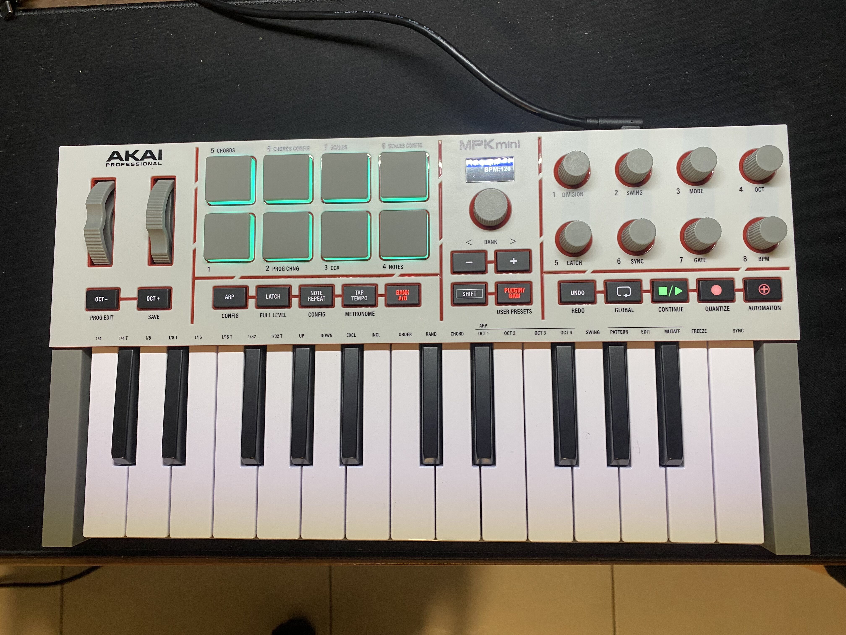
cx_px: 423
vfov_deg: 53.1
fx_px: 635
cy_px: 318
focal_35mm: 26
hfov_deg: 67.3
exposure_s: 1/50
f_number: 1.8
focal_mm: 4.25
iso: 125
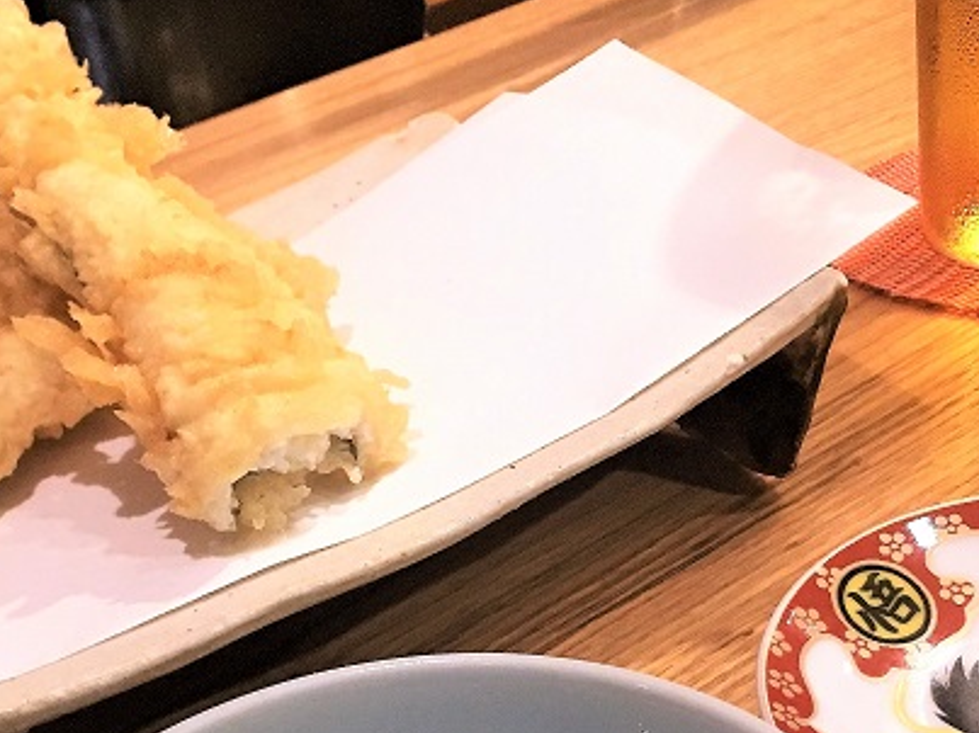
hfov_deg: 40.8
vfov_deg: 31.2
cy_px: 491
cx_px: 330
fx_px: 1301
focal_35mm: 46
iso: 125
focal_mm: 4.15
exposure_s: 1/30
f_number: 2.2
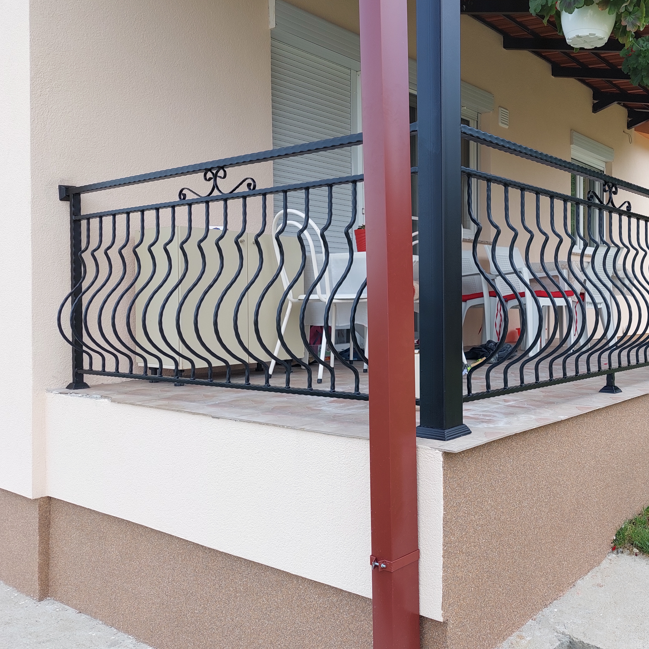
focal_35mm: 29
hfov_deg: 54.3
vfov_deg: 55.6
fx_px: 615
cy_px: 325
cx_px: 443
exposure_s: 1/468
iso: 40
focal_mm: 5.23
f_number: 1.8
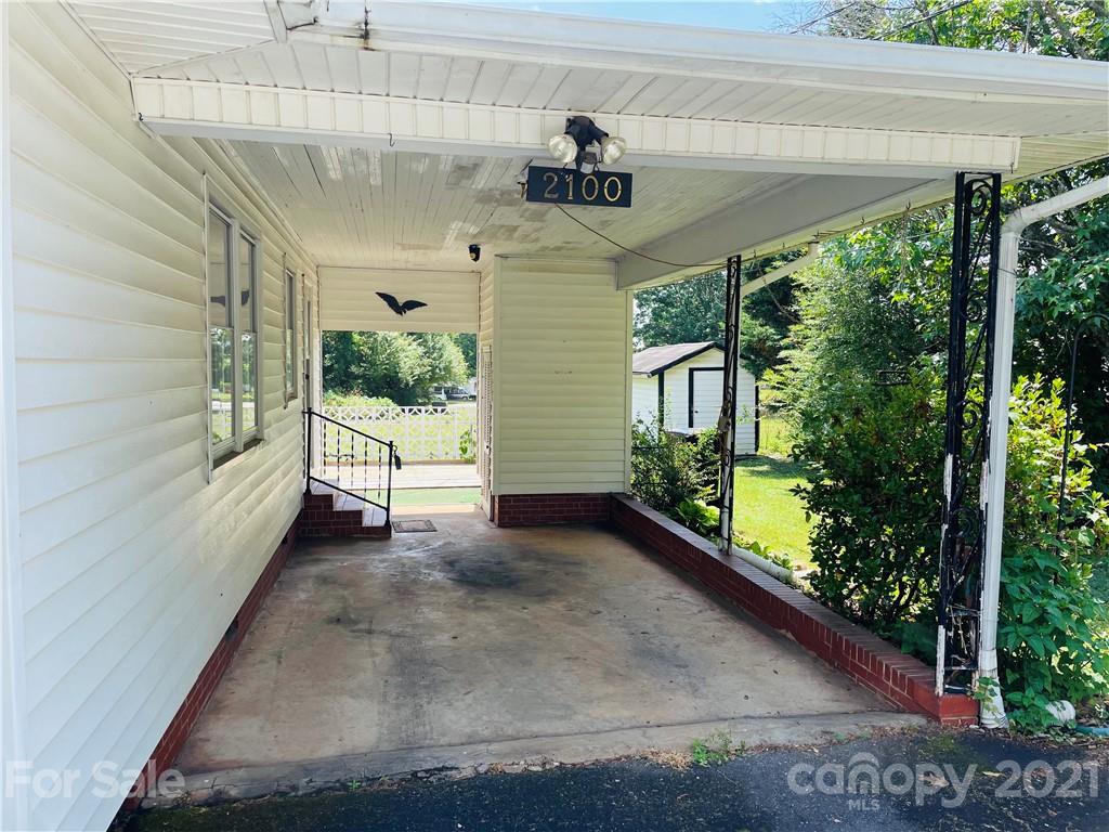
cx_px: 554
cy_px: 416
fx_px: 833
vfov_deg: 53.1
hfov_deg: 67.3
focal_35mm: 26
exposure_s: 1/812
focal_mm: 4.2
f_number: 1.6
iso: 32
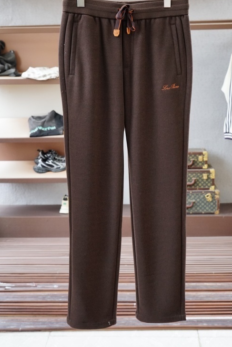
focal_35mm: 46
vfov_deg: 42.7
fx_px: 444
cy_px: 174
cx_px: 125
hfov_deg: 29.2
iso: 1000
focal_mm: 28
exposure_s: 1/125
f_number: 4.5
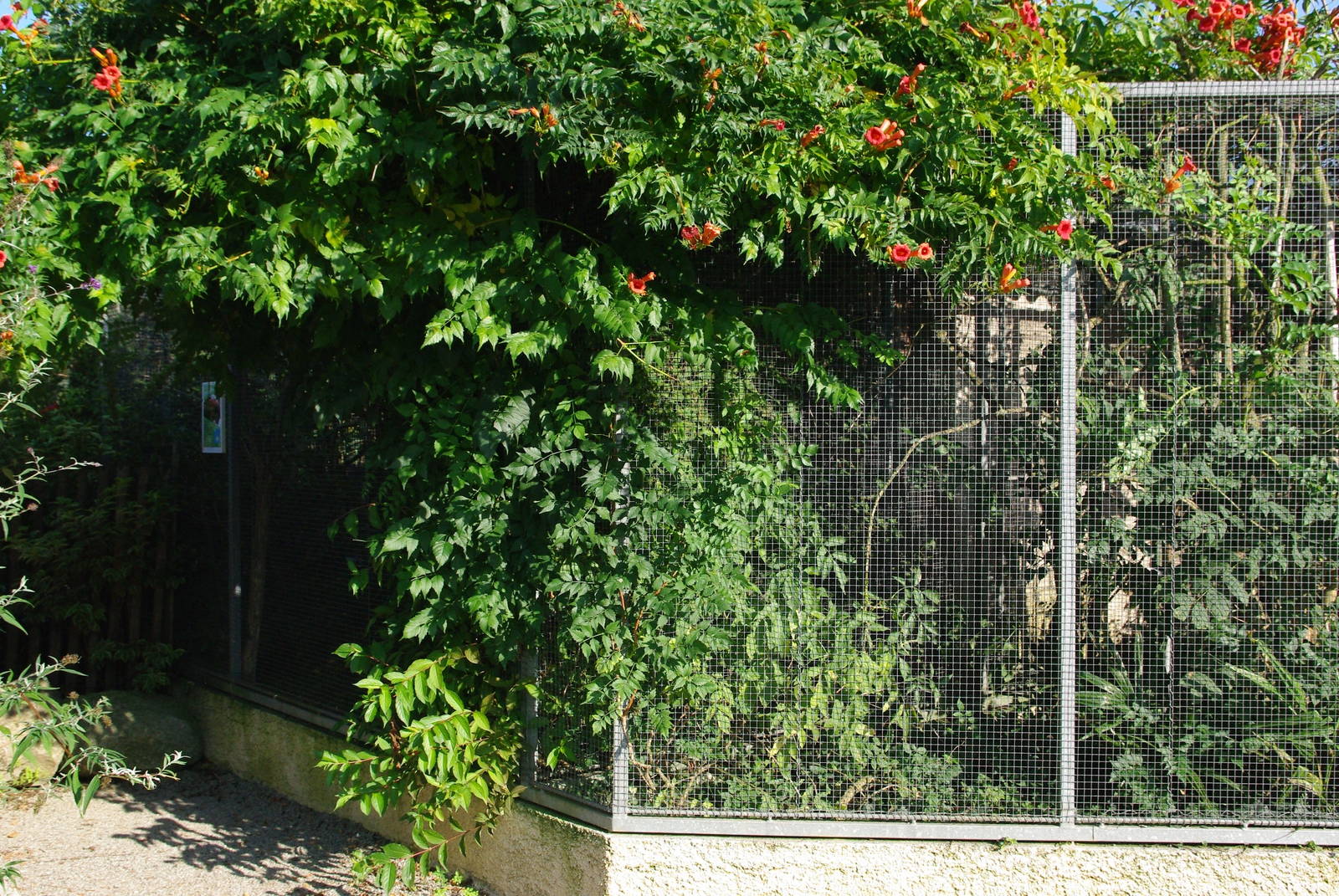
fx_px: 1452
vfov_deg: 34.3
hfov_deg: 49.5
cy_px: 448
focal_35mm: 39
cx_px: 670
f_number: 8
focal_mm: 26.25
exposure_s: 1/500
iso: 800
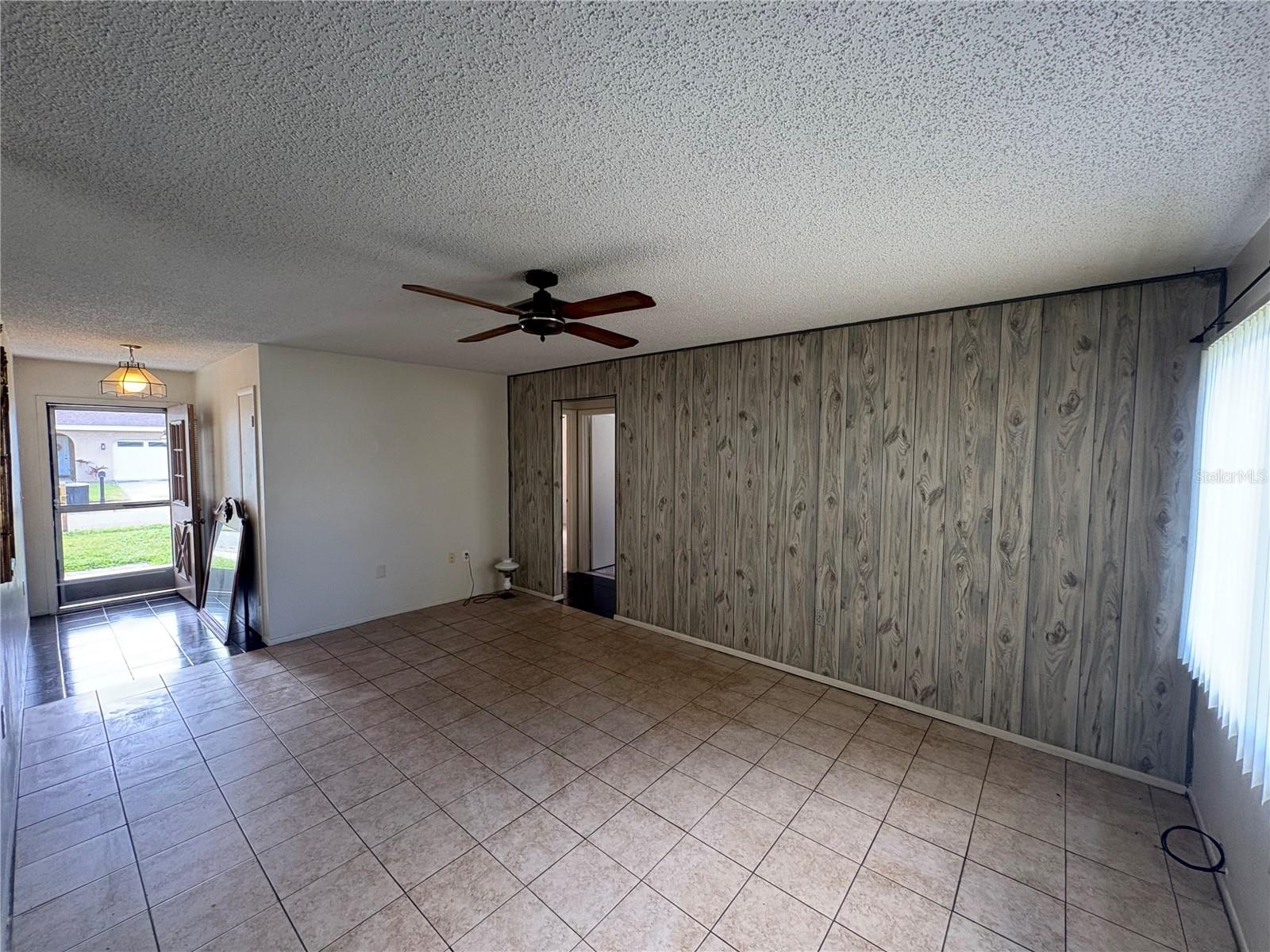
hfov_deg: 102.1
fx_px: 514
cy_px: 476
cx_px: 635
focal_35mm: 14
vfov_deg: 85.7
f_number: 2.2
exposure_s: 1/60
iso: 250
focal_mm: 2.22
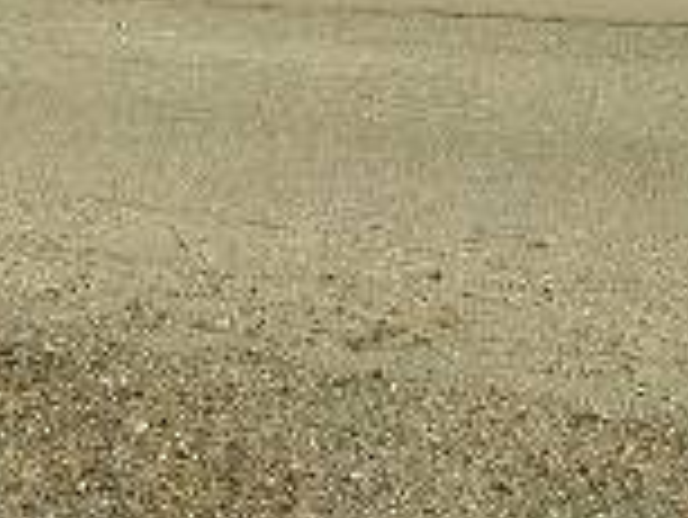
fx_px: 3242
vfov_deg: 8.7
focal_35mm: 163
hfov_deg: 12.0
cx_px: 103
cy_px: -486
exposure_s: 1/250
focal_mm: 8
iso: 50
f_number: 4.7
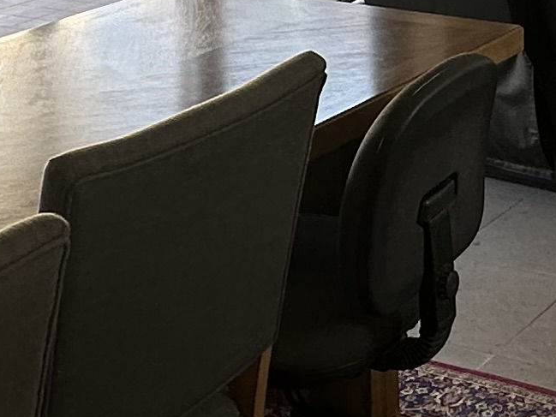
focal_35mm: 87
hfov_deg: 21.4
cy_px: -320
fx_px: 1398
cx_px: 607
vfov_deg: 14.9
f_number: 2.2
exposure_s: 1/126
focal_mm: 2.22
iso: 40
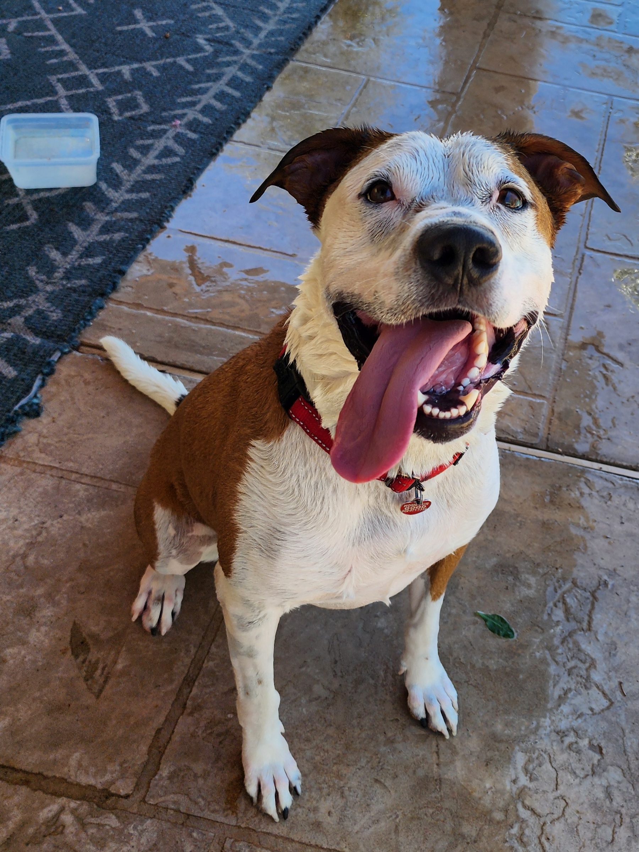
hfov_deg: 58.9
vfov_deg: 73.9
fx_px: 566
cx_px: 320
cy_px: 426
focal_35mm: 23
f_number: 1.8
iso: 12
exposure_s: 1/385
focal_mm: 6.4
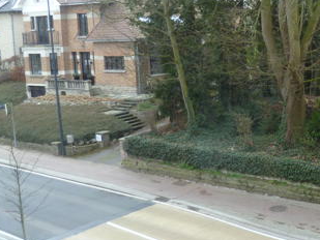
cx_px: 303
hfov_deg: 31.3
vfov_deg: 25.0
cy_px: 64
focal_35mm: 58
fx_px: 536
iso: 80
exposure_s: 1/40
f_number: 2.8
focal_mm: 5
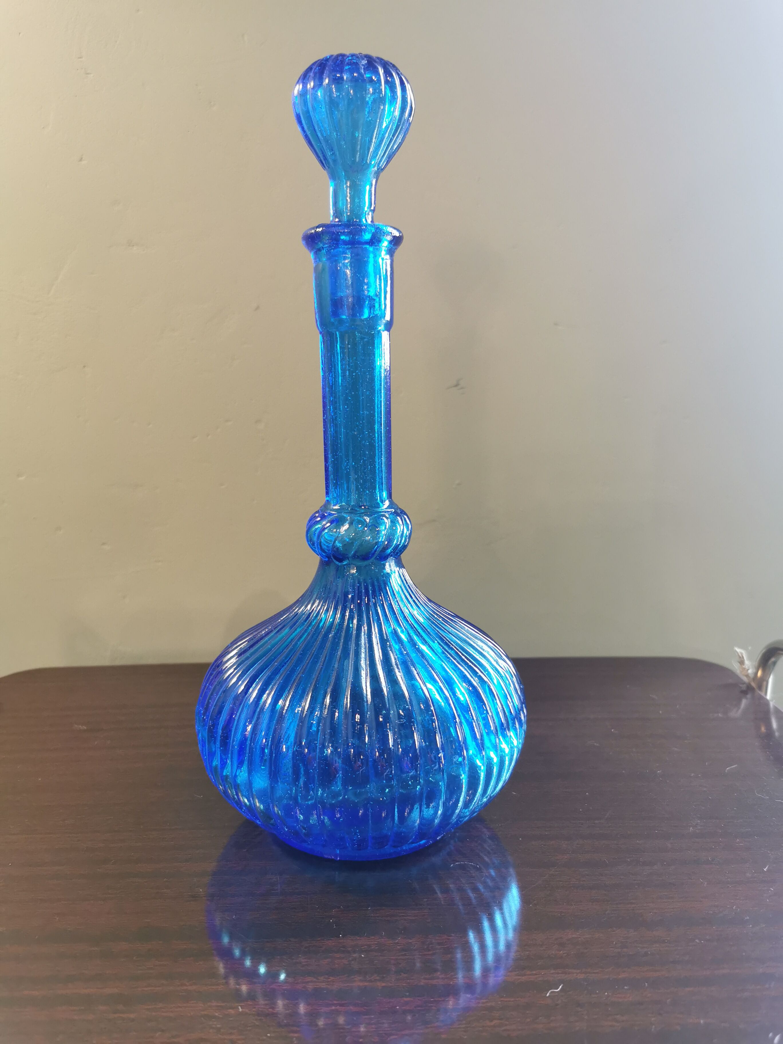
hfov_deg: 51.4
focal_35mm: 27
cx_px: 392
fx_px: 814
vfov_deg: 65.3
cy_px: 522
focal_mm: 5.56
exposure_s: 1/50
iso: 160
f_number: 1.6
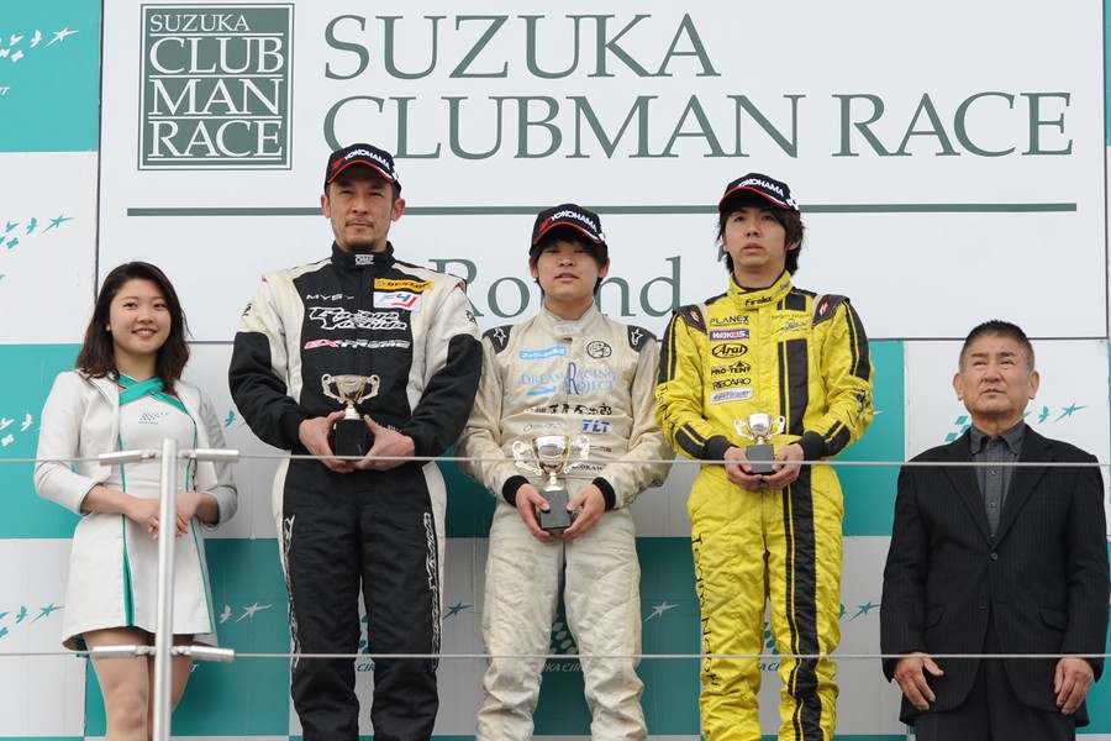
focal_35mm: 180
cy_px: 370
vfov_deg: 7.6
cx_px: 556
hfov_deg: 11.4
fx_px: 5555
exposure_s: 1/350
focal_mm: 180
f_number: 8
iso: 400
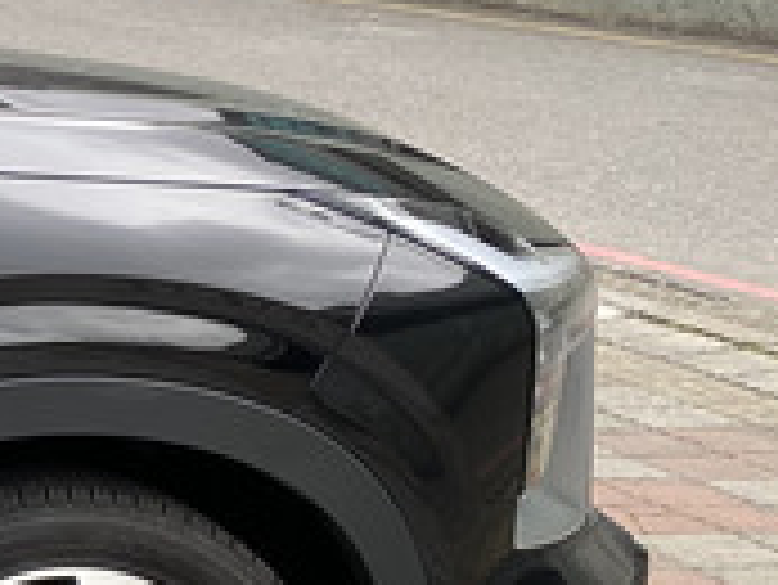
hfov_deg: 13.4
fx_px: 2631
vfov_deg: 12.6
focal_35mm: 117
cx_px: -962
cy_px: 97
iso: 32
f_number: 1.8
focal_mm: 4.25
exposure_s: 1/409
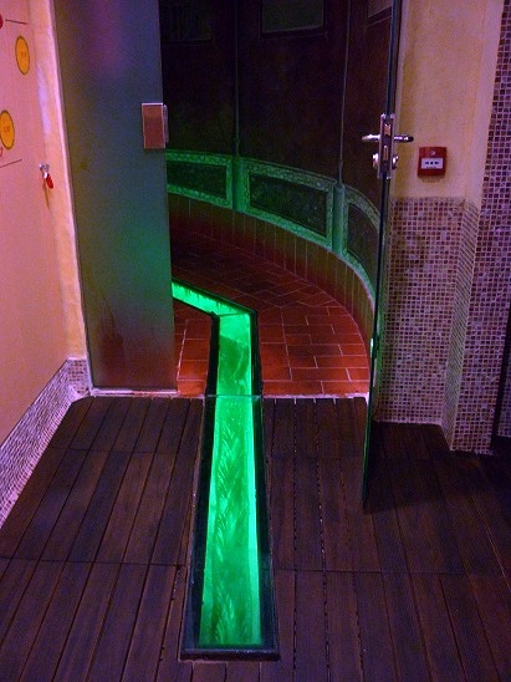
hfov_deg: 42.9
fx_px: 650
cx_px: 256
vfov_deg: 55.4
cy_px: 341
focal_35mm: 33
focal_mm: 5.5
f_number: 2.8
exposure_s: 1/8
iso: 400
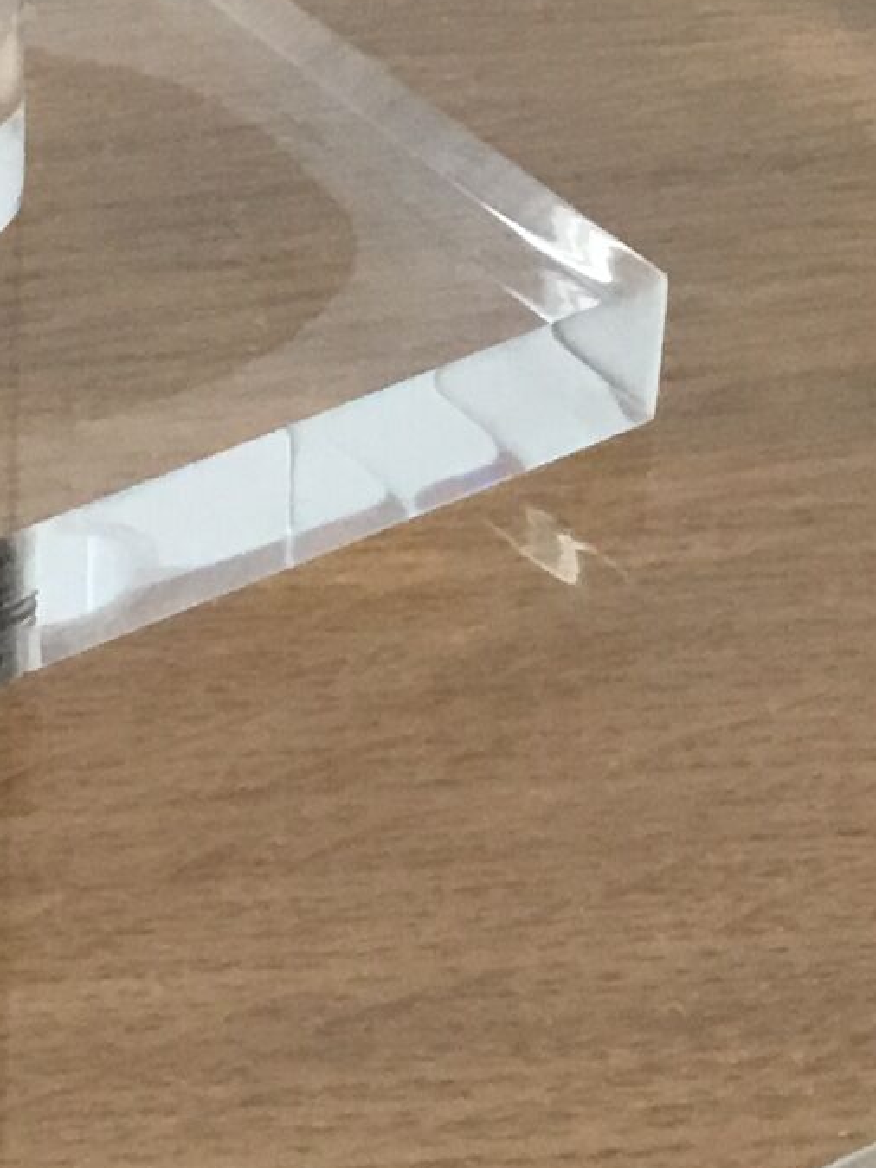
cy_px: 363
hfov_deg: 9.8
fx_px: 5063
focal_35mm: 150
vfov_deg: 13.1
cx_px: -76
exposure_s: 1/33
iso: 64
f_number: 2.4
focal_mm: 3.3
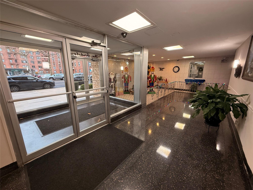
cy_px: 95
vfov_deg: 85.7
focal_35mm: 14
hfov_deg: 102.1
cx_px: 126
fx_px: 102
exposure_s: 1/120
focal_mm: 2.22
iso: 320
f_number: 2.2
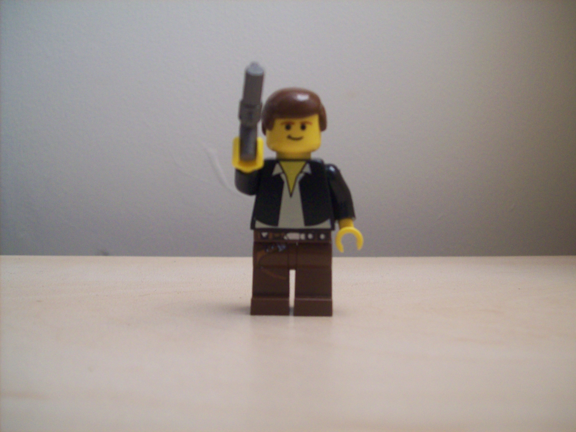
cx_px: 288
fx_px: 599
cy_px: 216
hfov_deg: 51.4
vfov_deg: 39.6
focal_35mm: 36
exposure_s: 1/22.5
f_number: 2.7
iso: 160
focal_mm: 6
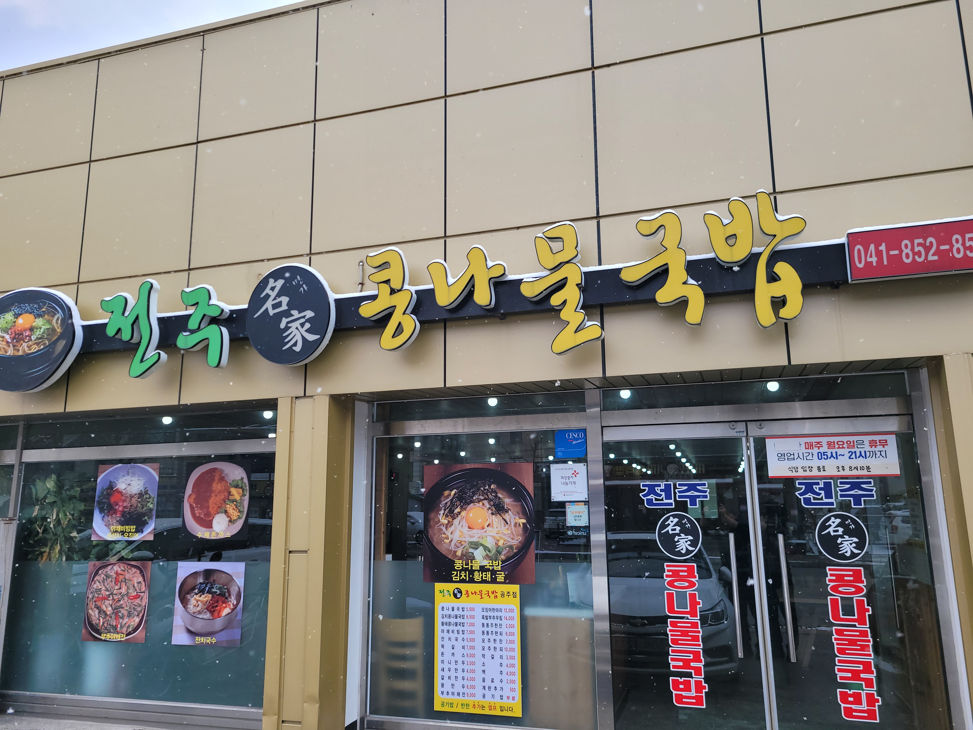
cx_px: 486
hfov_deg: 67.3
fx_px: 731
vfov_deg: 53.1
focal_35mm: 26
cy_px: 365
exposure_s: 1/465
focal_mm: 5.4
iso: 40
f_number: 1.8
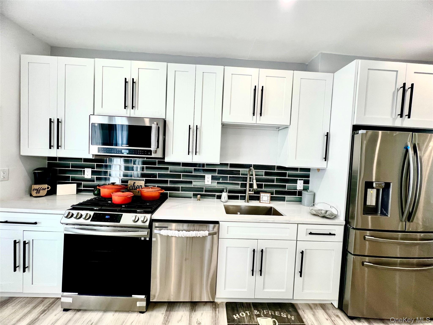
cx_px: 216
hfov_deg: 106.2
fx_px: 163
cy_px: 162
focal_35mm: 13
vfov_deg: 89.9
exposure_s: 1/120
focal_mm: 1.57
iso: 125
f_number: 1.8
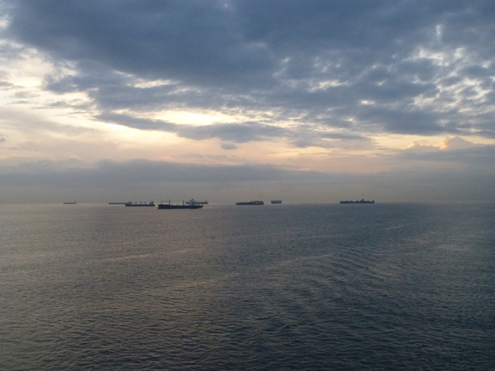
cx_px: 248
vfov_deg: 36.0
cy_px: 186
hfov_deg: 46.8
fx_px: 572
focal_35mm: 40
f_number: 3.9
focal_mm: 6.9
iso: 640
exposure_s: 1/250
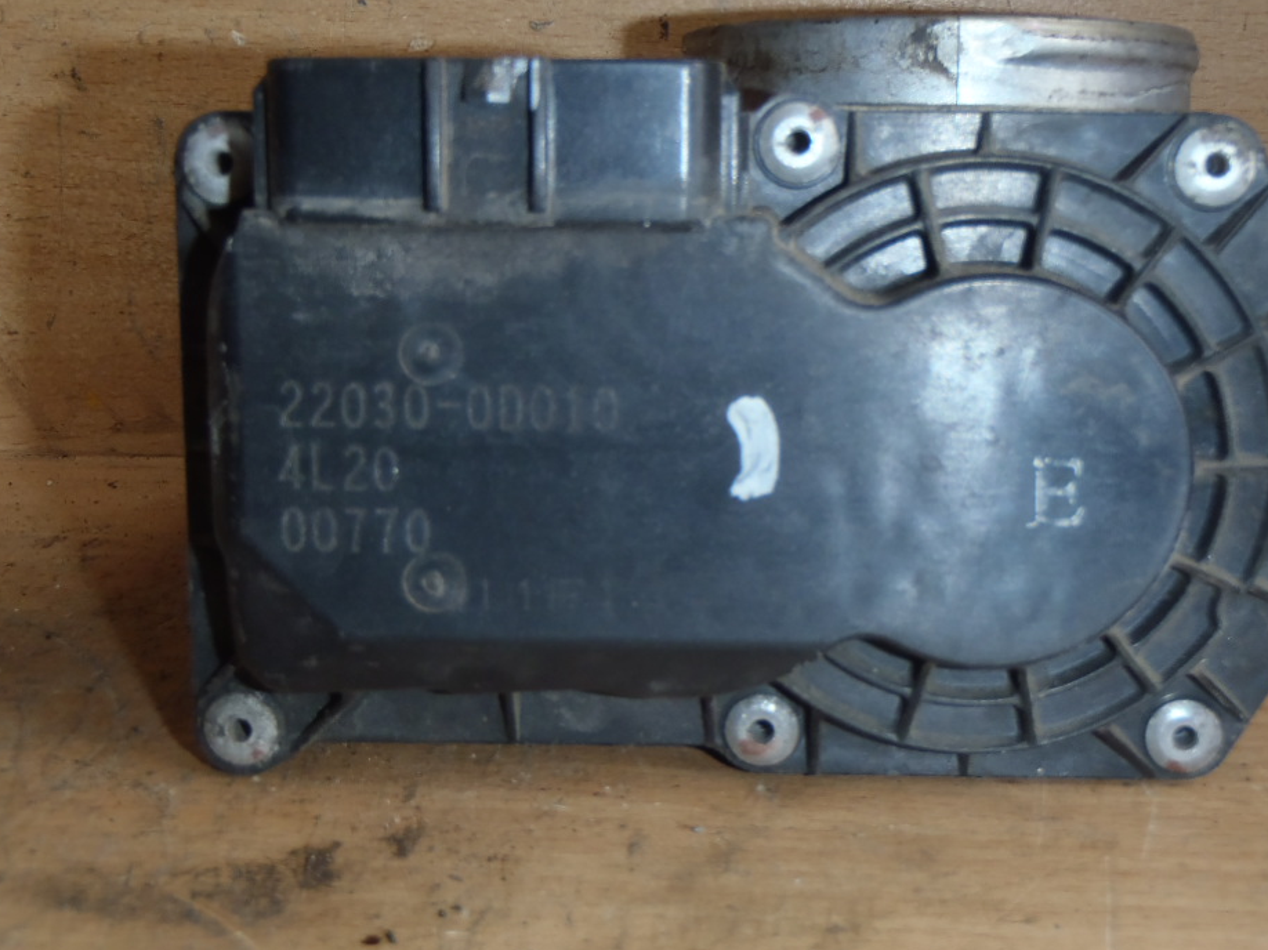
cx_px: 686
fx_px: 1941
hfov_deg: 36.2
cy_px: 526
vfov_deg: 27.5
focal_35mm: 53
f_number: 4.6
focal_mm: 6.83
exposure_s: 1/40
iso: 100
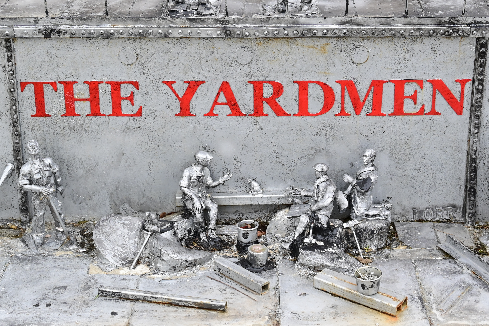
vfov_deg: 18.7
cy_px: 163
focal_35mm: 73
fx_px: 992
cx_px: 244
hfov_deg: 27.7
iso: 640
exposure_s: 1/500
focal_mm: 49
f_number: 6.3
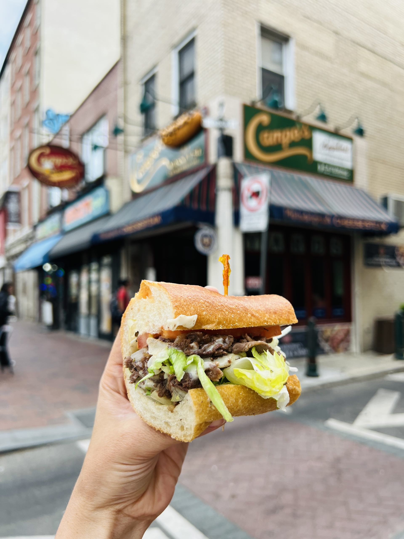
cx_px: 202
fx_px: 405
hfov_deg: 53.1
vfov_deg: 67.3
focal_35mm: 26
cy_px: 270
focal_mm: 5.7
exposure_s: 1/1029
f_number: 1.5
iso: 50
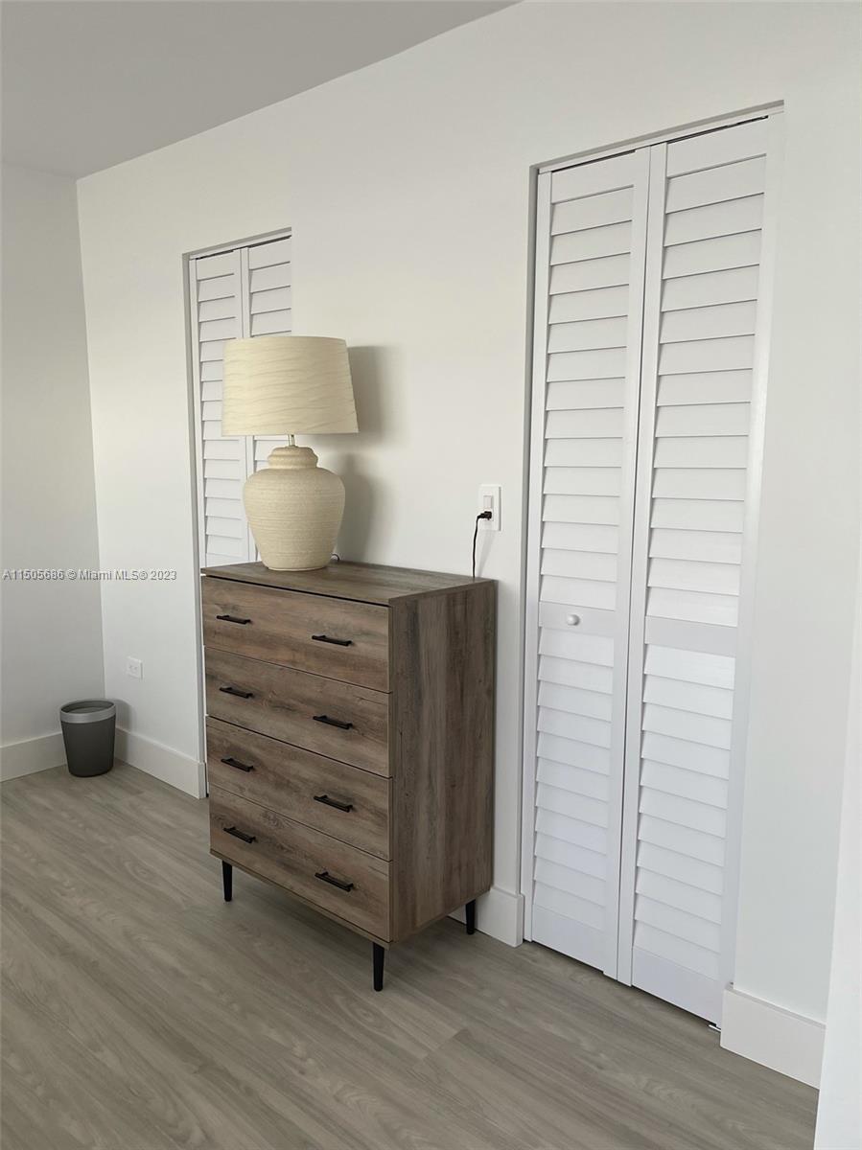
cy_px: 575
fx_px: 864
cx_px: 431
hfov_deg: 53.0
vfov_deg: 67.3
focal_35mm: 26
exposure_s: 1/121
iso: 125
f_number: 1.6
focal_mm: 5.1
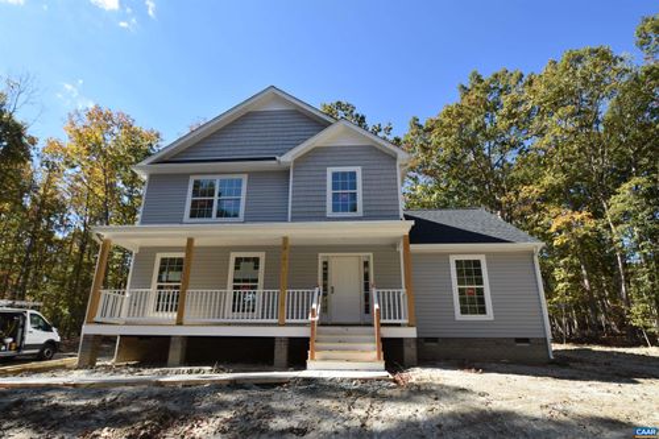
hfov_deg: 90.0
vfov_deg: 67.3
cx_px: 330
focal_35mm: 18
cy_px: 220
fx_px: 329
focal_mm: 12
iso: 100
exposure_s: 1/200
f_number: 7.1
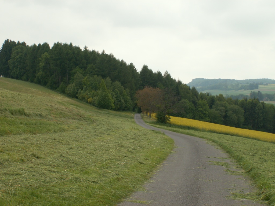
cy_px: 103
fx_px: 524
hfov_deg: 29.4
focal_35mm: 66
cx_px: 138
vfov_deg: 22.3
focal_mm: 11.09
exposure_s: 1/160
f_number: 6.3
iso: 50
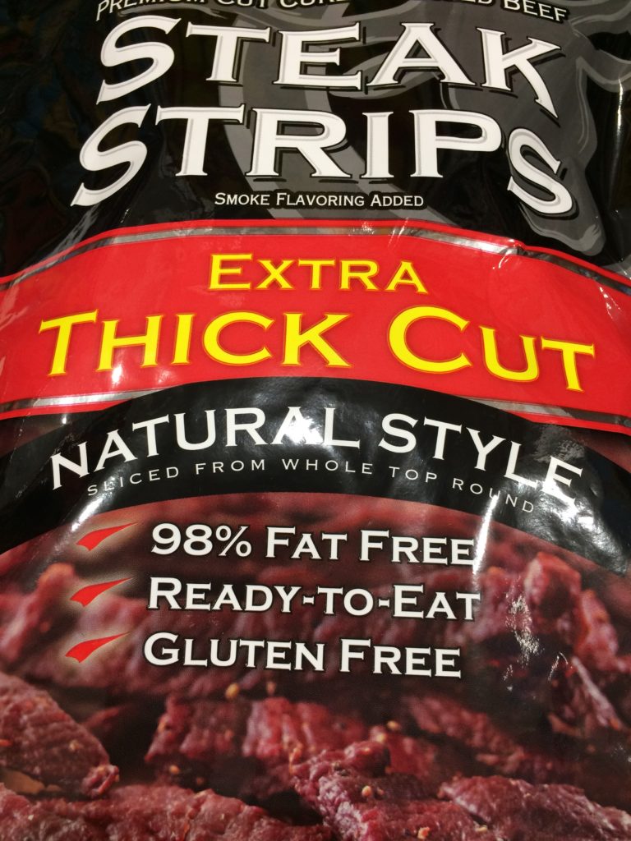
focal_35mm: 29
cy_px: 420
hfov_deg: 48.2
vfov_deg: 61.7
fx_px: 705
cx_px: 316
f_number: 2.2
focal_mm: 4.15
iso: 64
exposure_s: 1/30
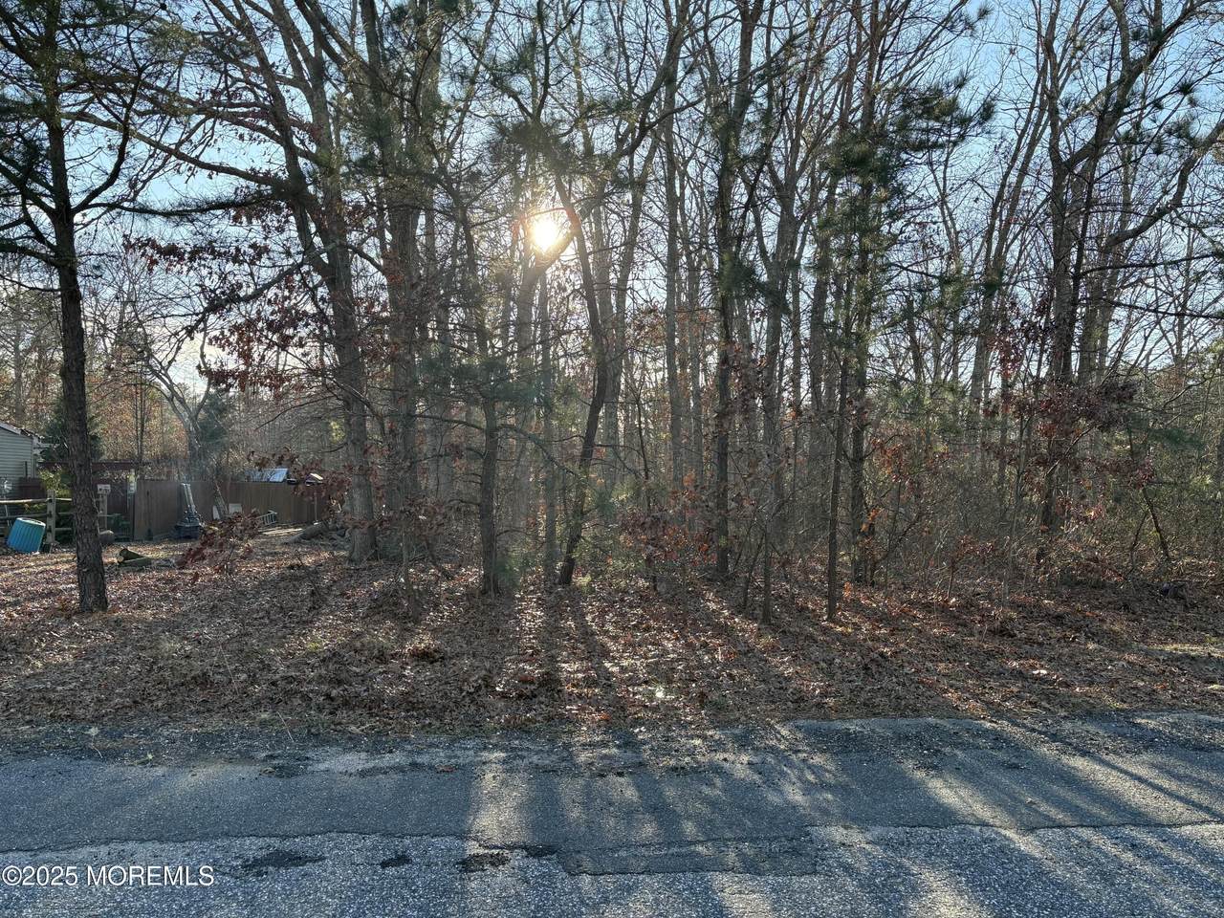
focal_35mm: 26
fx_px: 919
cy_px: 459
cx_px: 612
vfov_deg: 53.1
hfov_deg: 67.3
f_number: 1.6
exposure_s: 1/667
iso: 64
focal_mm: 5.96
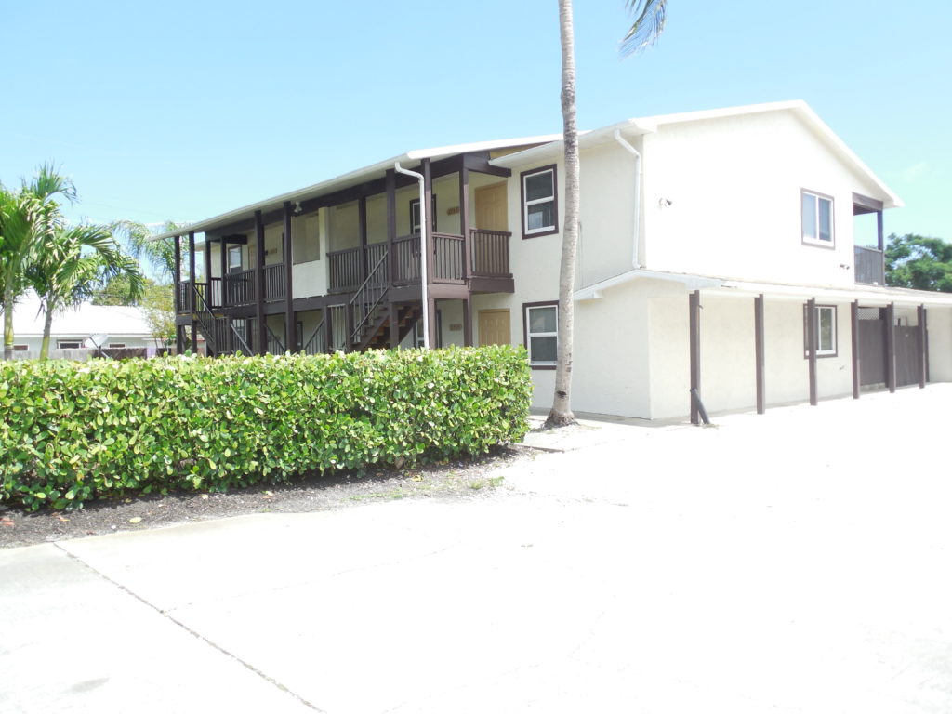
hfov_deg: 63.4
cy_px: 357
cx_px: 476
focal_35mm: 28
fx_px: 770
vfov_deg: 49.7
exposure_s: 1/500
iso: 125
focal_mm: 5
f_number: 3.5
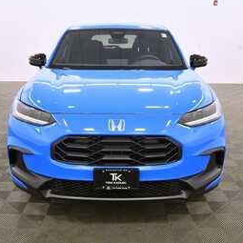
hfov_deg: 41.9
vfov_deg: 41.9
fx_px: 318
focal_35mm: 40
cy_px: 117
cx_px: 118
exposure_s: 1/125
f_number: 5.6
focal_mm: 20
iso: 1250
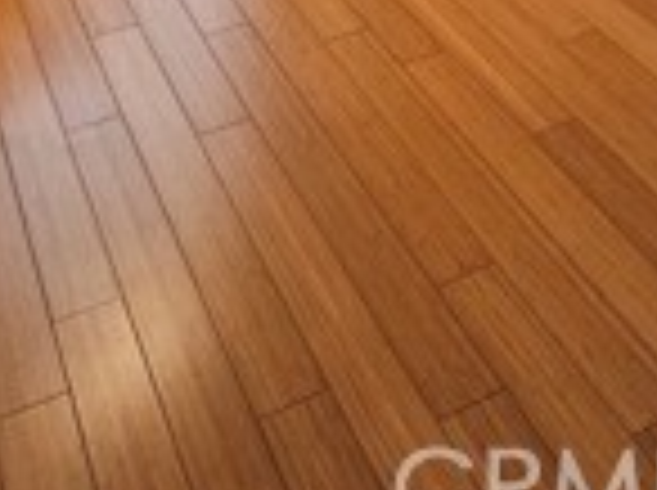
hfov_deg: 33.5
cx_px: 441
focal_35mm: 57
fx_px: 1080
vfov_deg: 17.3
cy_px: -526
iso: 100
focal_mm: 2.2
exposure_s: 1/60
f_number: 2.2
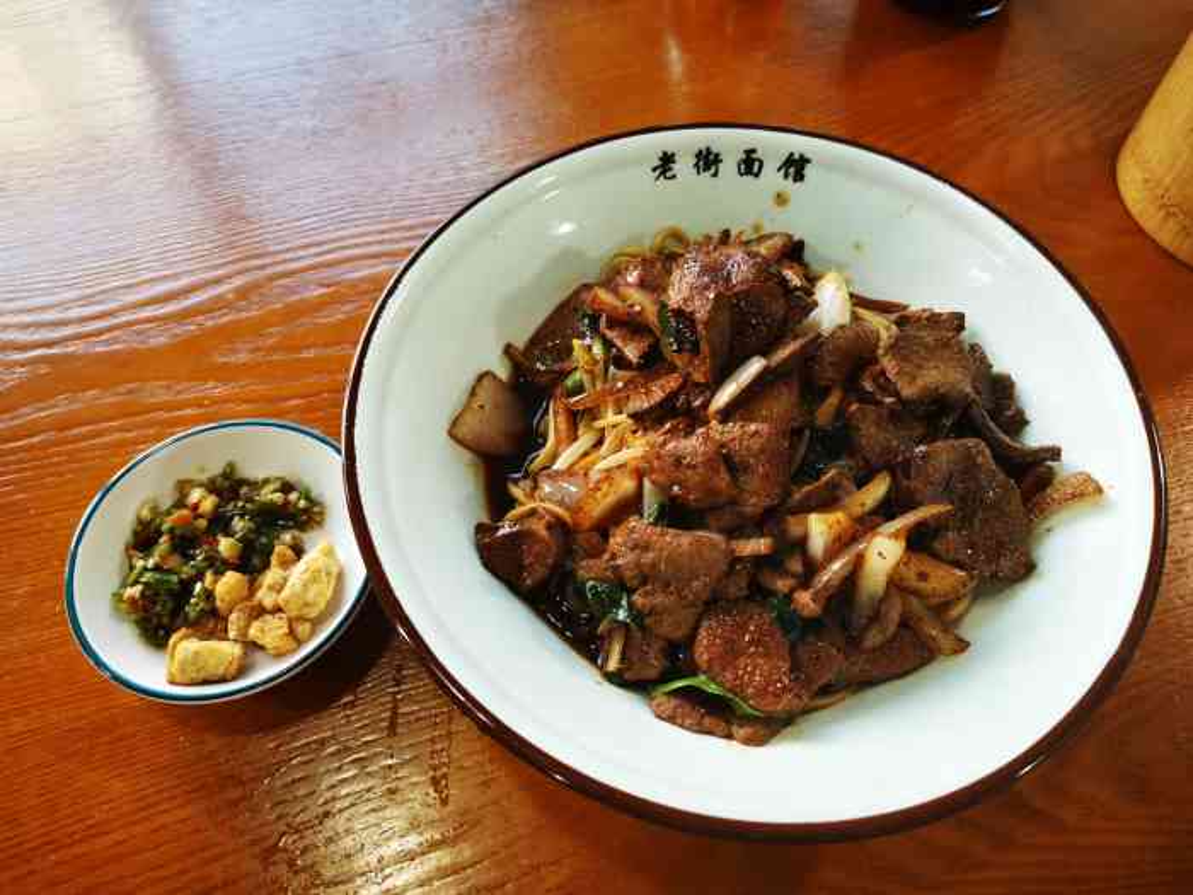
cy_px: 448
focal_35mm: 27
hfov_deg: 65.3
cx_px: 596
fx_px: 931
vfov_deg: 51.4
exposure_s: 1/50
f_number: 1.6
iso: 100
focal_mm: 5.56
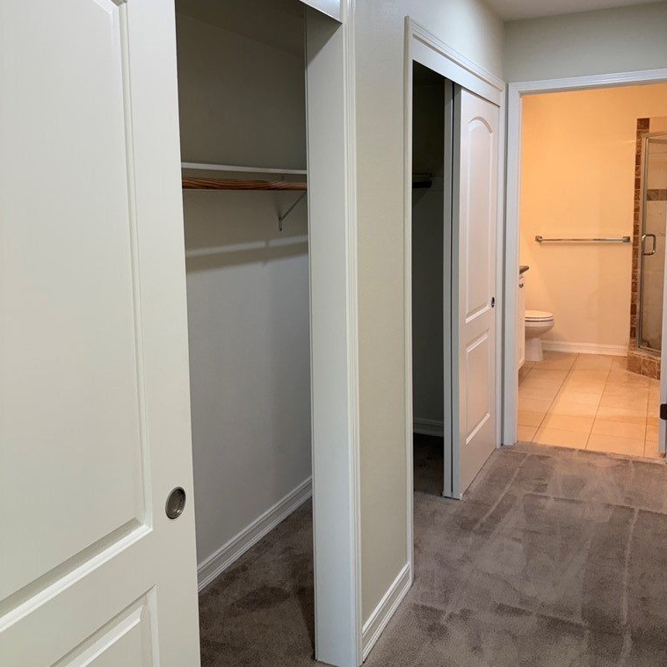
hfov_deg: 52.5
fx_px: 676
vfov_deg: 52.2
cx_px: 336
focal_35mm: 31
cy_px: 265
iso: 100
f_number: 1.6
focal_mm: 5.96
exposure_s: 1/120
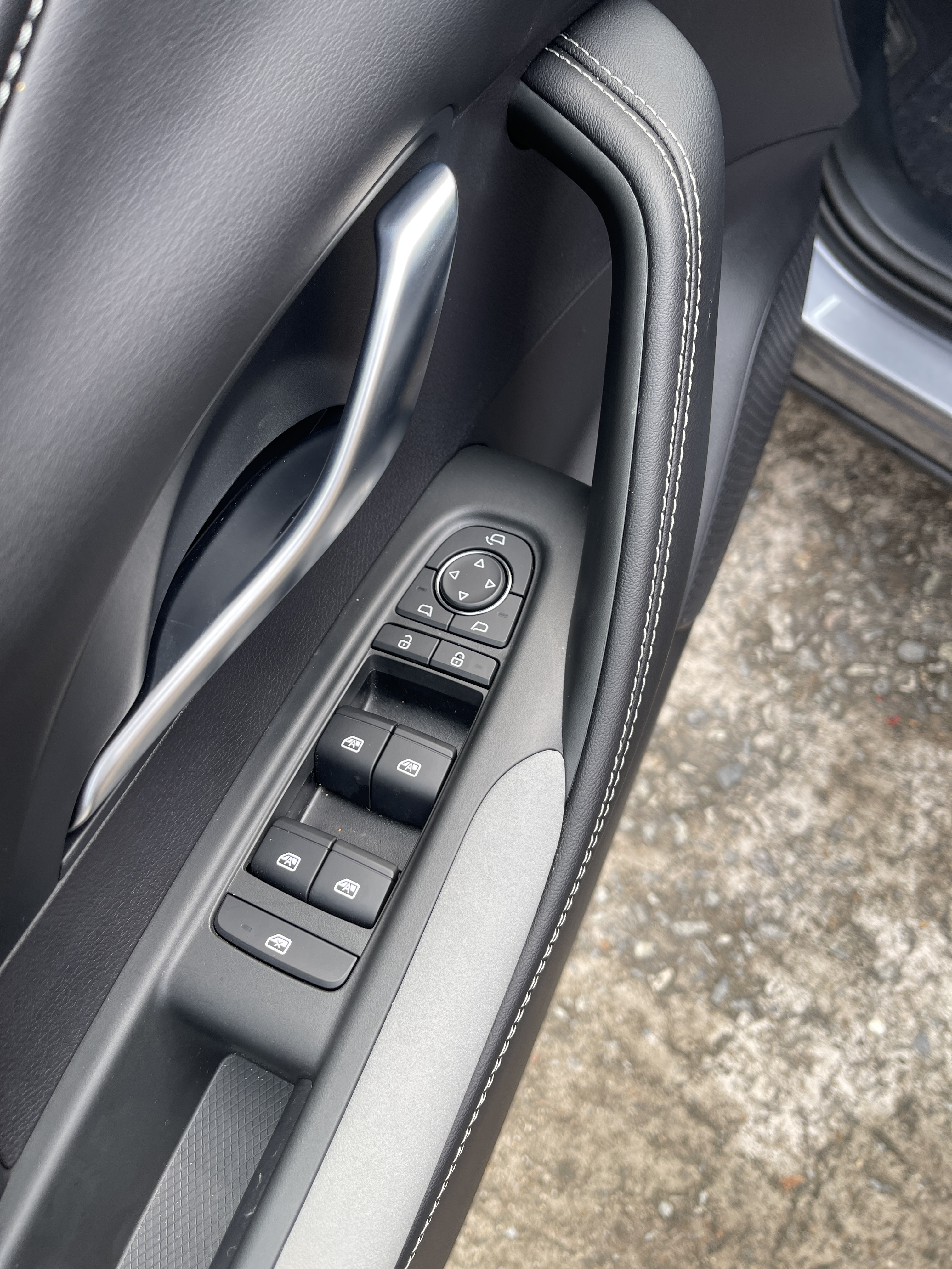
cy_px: 634
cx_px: 476
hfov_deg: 54.9
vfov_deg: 69.4
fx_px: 917
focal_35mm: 25
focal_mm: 5.1
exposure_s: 1/219
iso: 32
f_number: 1.6
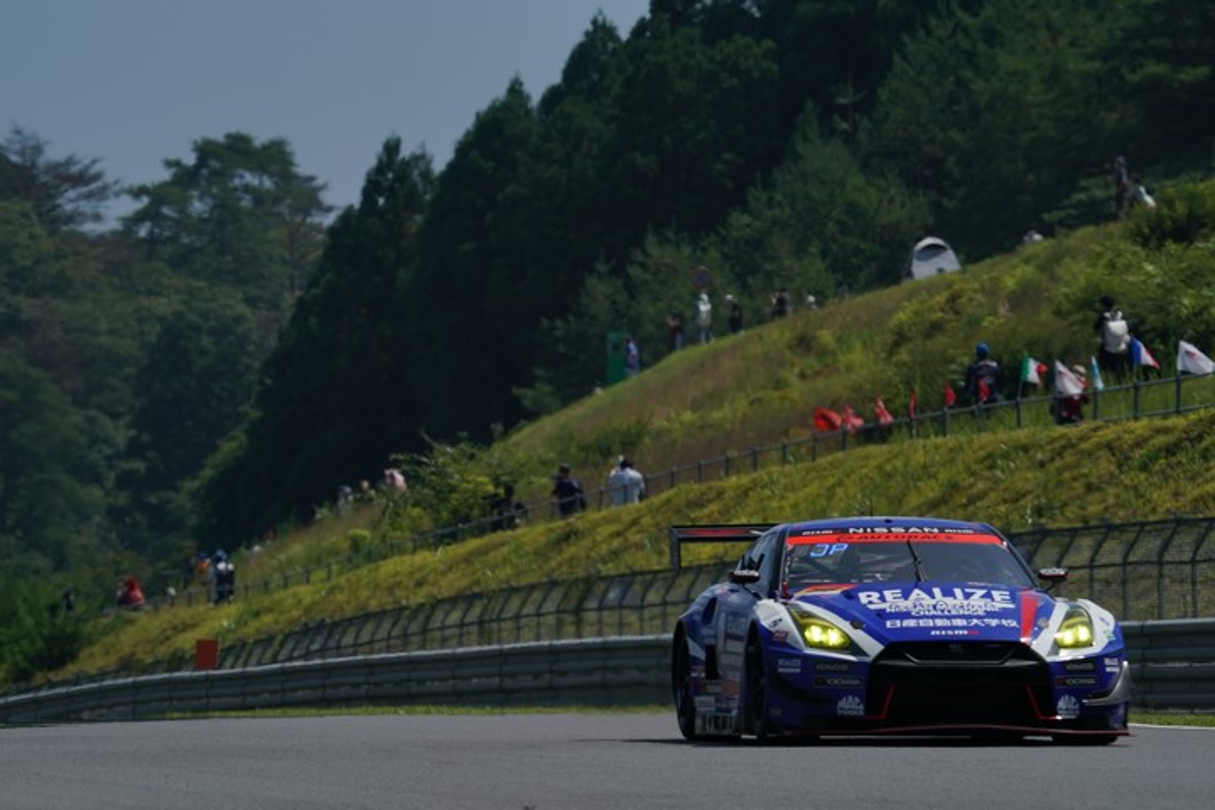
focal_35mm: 441
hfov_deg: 4.7
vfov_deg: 3.1
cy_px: 405
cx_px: 608
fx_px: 14883
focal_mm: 441
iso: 250
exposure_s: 1/1000
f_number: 11
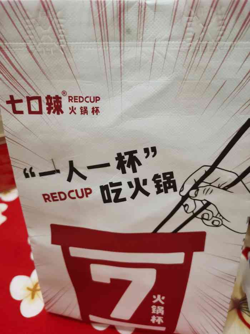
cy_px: 167
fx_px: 260
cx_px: 125
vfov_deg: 65.3
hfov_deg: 51.4
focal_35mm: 27
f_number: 1.8
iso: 500
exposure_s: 1/33.3
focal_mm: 5.58
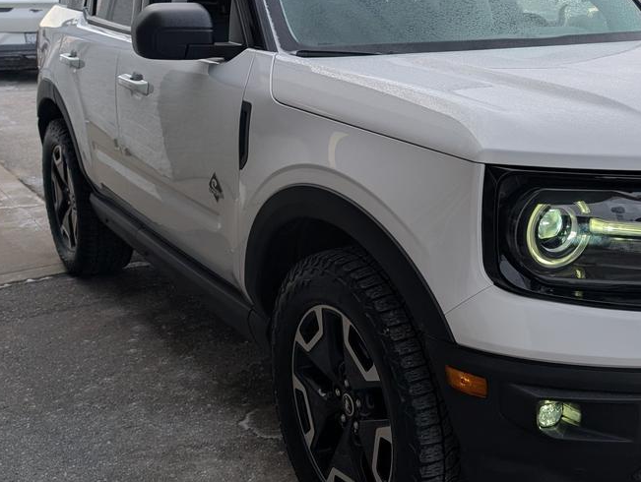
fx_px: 871
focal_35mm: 47
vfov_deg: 30.9
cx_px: 506
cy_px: 200
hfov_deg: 39.0
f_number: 1.68
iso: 21
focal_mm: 6.9
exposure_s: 1/606
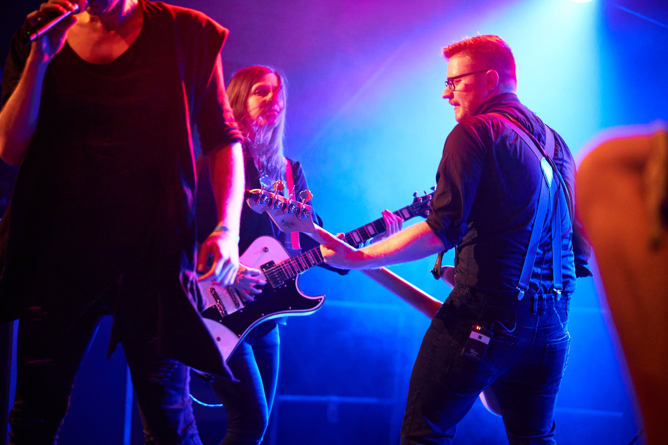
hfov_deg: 18.6
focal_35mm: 110
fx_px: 2041
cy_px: 222
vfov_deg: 12.4
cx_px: 334
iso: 3200
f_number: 2.8
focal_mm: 110
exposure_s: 1/200
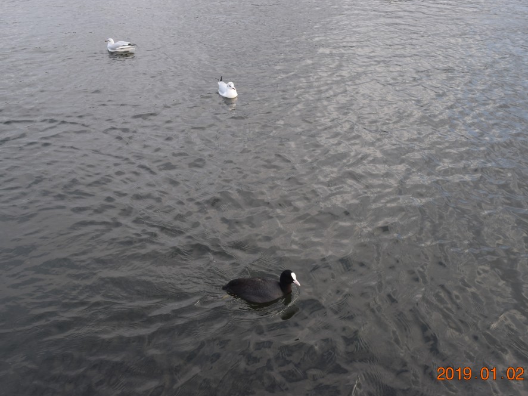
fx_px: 610
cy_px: 201
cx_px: 277
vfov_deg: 35.9
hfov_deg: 46.8
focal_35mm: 40
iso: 400
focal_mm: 24
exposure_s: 1/160
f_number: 6.3
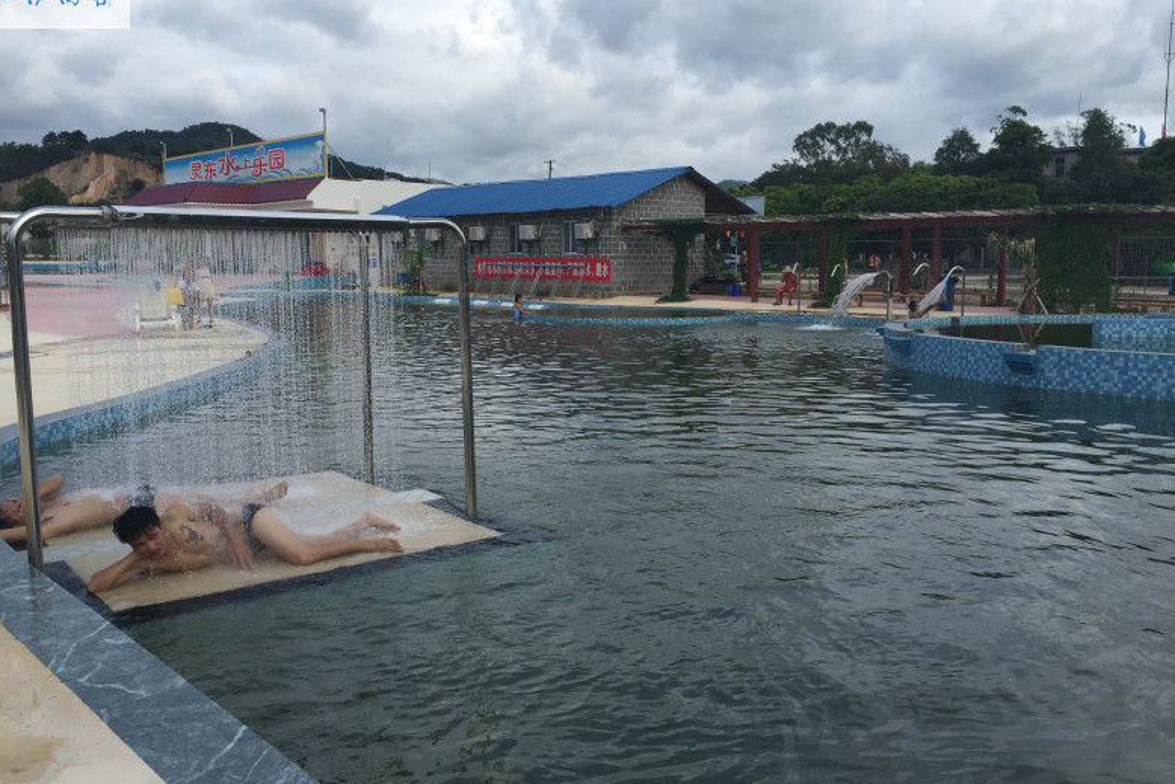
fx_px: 1012
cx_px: 578
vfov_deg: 42.3
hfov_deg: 60.3
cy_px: 364
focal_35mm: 31
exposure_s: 1/1014
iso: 32
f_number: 2.2
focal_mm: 4.15
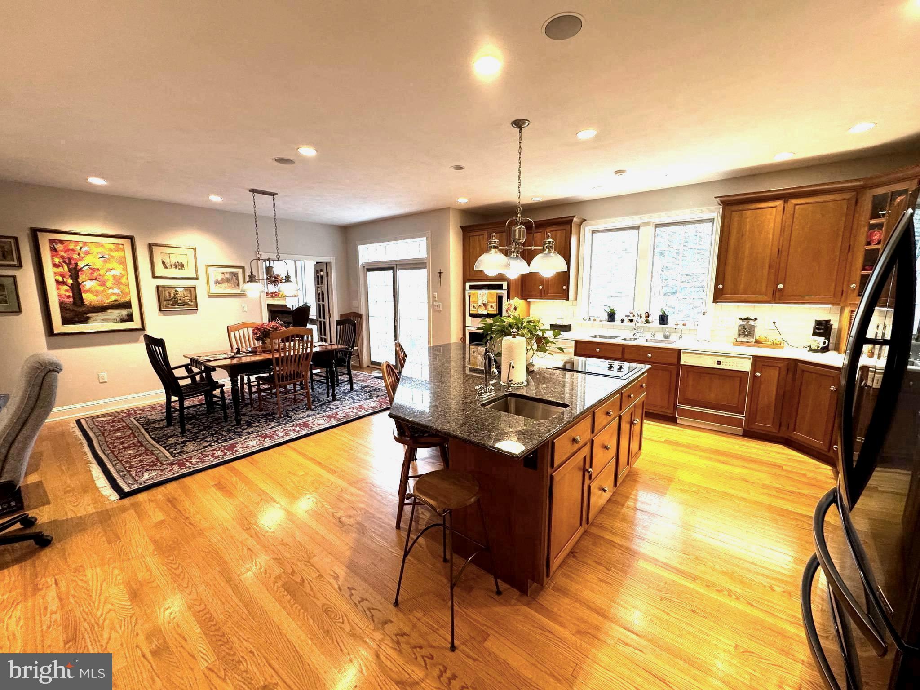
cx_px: 460
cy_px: 345
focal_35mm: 14
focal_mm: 2.22
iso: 200
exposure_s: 1/120
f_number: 2.2
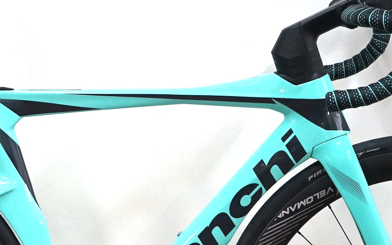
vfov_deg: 9.9
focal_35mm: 132
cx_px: 132
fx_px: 1410
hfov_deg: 15.8
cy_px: 230
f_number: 5
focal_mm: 52
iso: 1250
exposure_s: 1/160
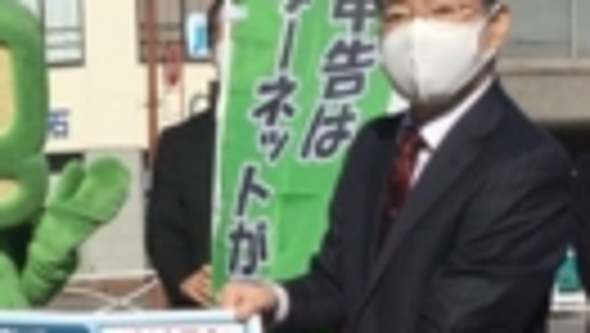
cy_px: 333
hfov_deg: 20.3
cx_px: 68
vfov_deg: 11.7
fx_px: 1613
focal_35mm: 103
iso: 25
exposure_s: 1/2632
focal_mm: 3.3
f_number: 2.4
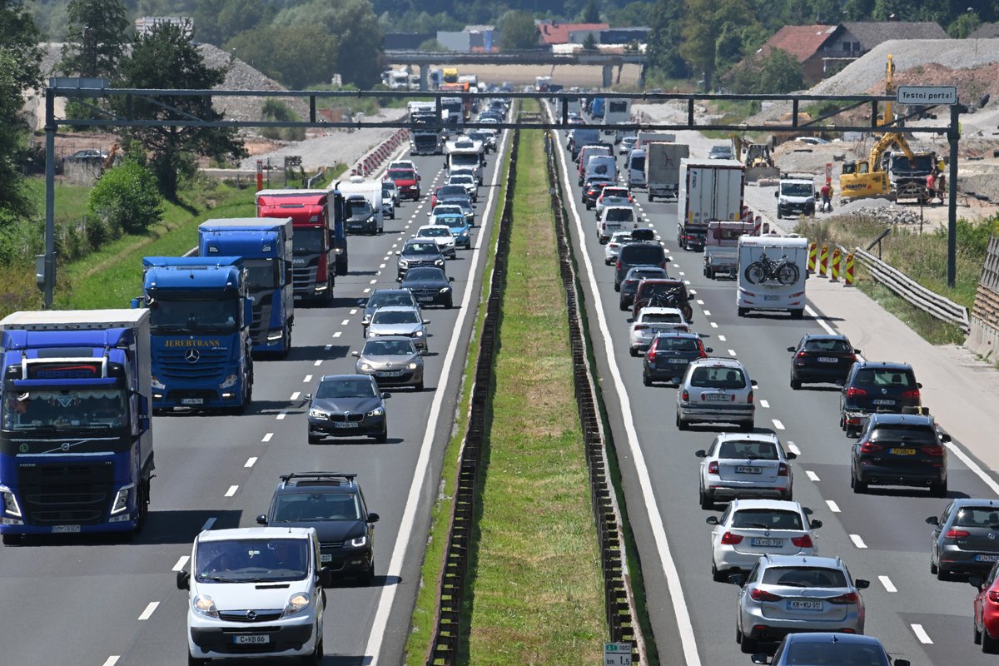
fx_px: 12487
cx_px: 500
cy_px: 333
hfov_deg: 4.6
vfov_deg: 3.1
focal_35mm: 450
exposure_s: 1/640
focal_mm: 450
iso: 1000
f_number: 20
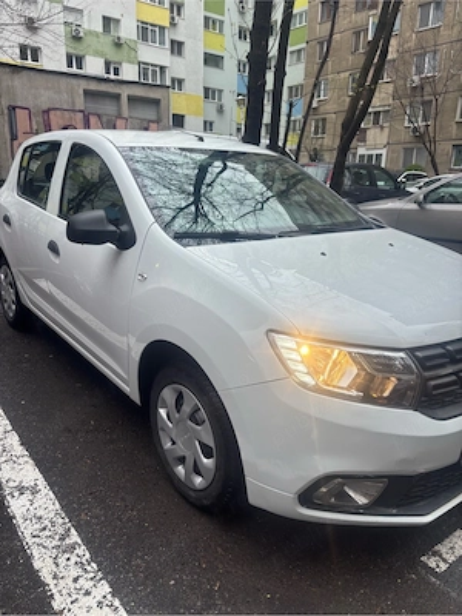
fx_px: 463
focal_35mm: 26
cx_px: 231
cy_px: 308
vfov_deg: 67.3
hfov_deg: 53.1
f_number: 1.6
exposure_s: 1/121
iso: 50
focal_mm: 5.96
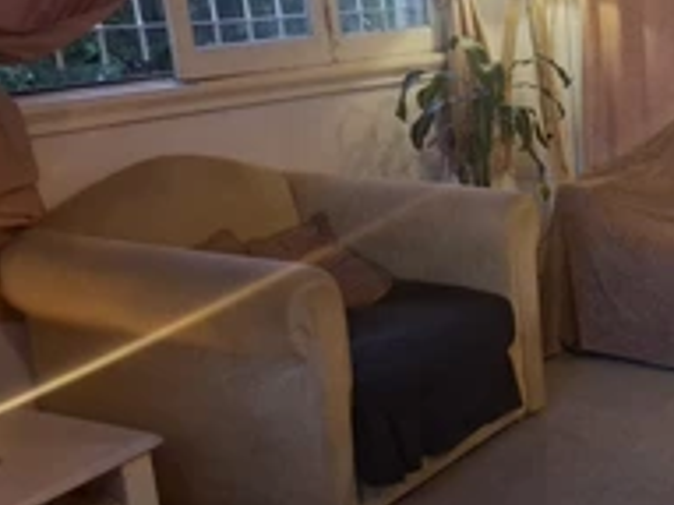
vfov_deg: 27.4
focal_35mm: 53
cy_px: 297
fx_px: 1031
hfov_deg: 31.6
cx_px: 759
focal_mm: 5.54
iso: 1000
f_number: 1.8
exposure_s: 1/20
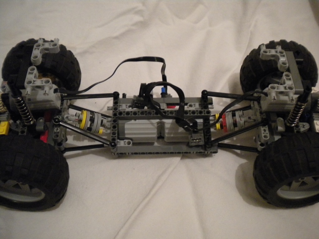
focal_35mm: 35
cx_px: 160
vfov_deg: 40.7
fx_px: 323
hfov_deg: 52.6
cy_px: 120
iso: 800
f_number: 3.1
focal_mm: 6.3
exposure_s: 1/23.7
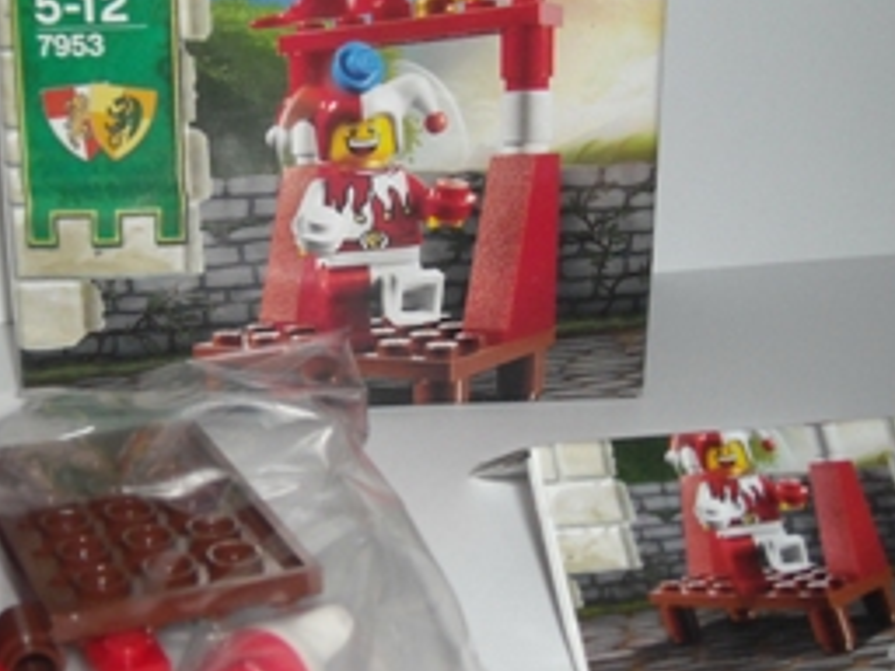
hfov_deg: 25.2
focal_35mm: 77
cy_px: 308
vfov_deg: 19.1
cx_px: 325
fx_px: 1991
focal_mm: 7.1
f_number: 6.1
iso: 200
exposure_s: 1/60
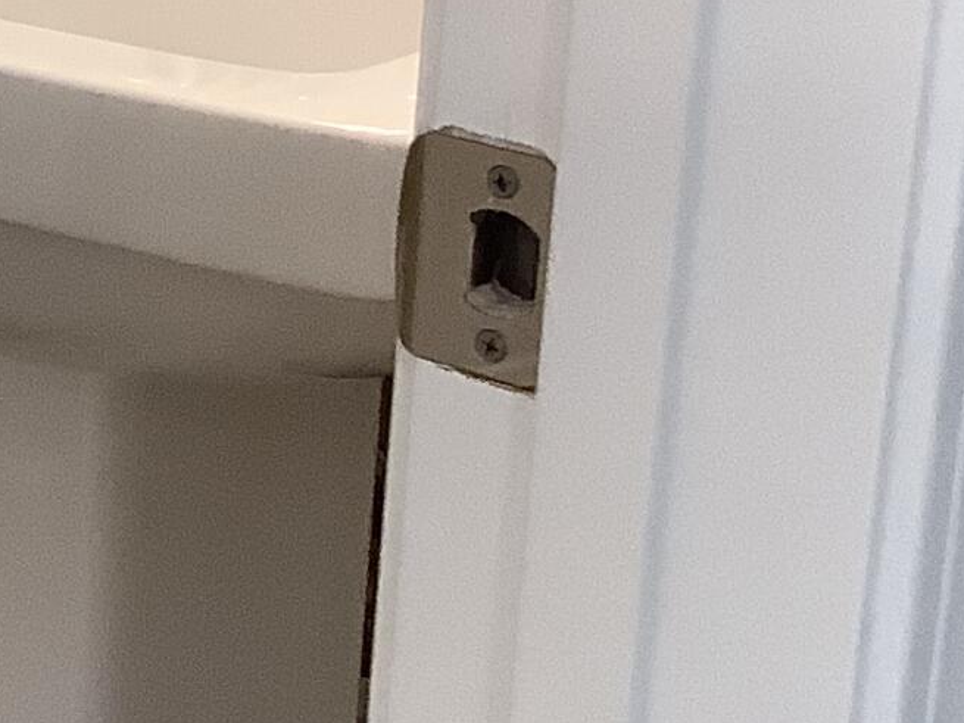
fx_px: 3954
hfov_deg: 12.5
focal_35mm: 142
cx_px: -837
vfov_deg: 10.3
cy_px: -54
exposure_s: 1/60
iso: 125
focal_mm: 3.3
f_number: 2.4
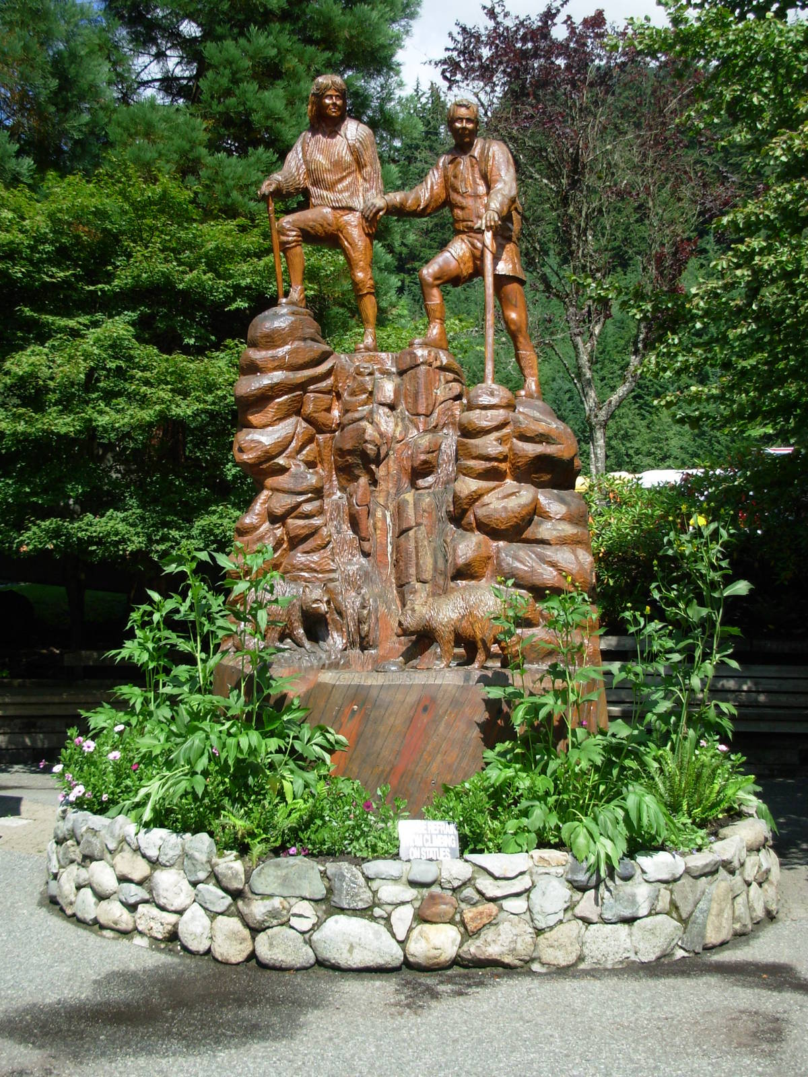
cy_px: 538
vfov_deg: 49.0
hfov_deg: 37.7
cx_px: 404
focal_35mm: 38
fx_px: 1183
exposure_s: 1/683
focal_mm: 6.3
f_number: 2.9
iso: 50
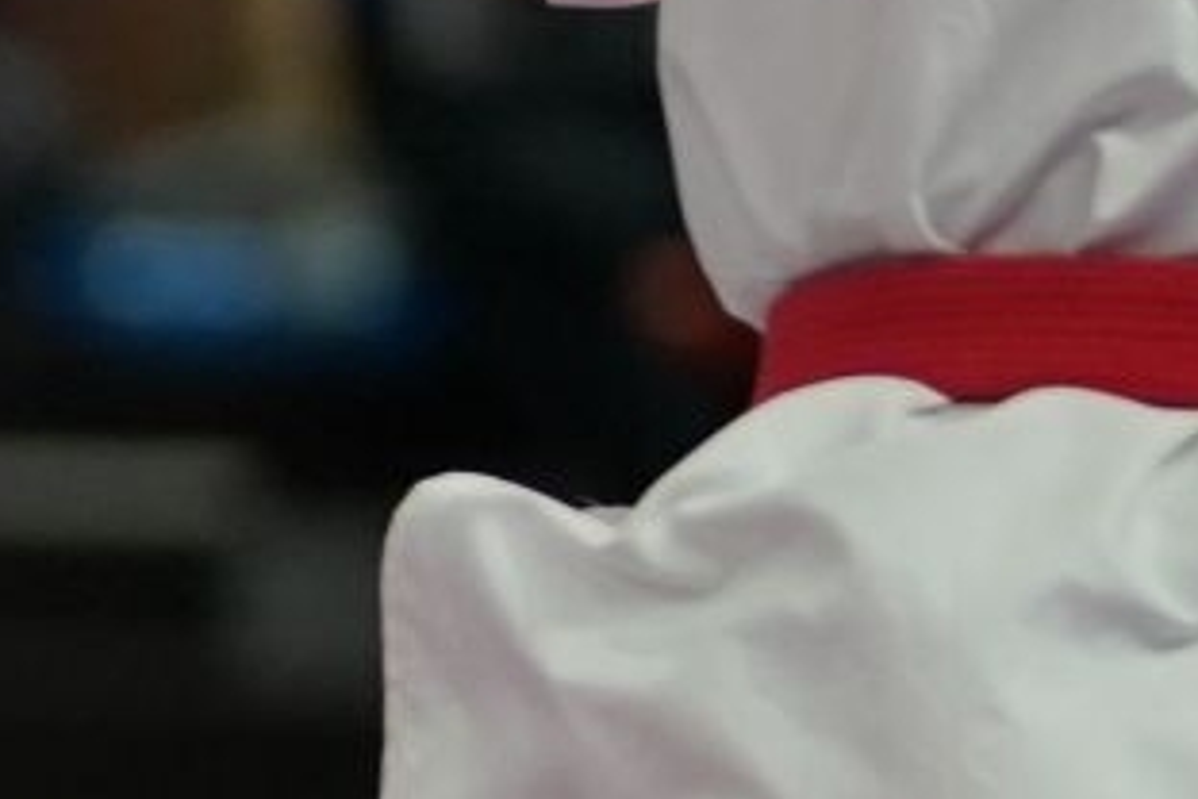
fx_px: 39731
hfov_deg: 1.7
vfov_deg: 1.2
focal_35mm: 1194
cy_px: 96
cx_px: -1997
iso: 1250
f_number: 2.8
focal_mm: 138
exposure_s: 1/1000
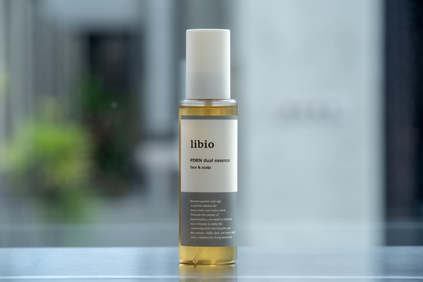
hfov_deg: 10.3
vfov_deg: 6.9
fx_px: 2351
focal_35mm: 200
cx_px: 212
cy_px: 141
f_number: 8
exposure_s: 1/40
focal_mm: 200
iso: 400
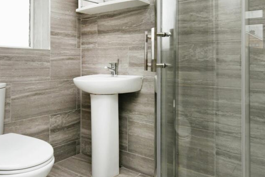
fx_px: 177
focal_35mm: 24
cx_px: 134
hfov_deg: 73.7
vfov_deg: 52.6
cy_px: 110
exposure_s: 1/60
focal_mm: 15
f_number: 10
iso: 400
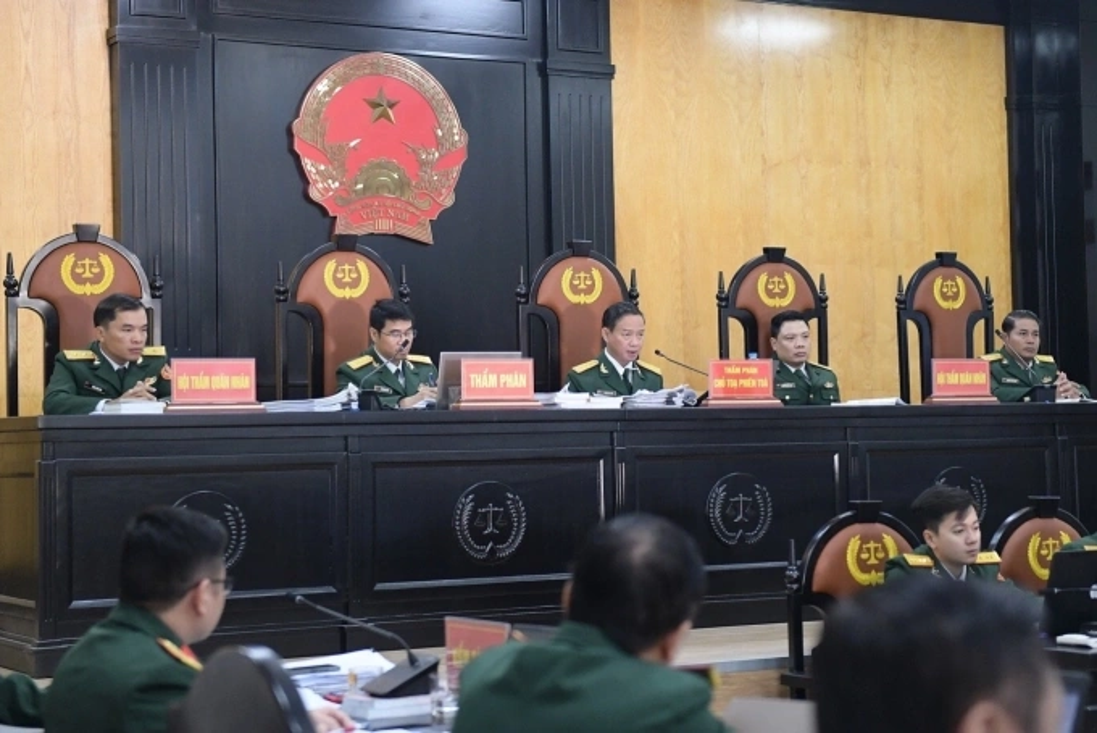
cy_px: 366
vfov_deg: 23.4
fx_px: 1768
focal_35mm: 58
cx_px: 548
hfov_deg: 34.5
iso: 1600
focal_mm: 58
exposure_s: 1/250
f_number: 2.8
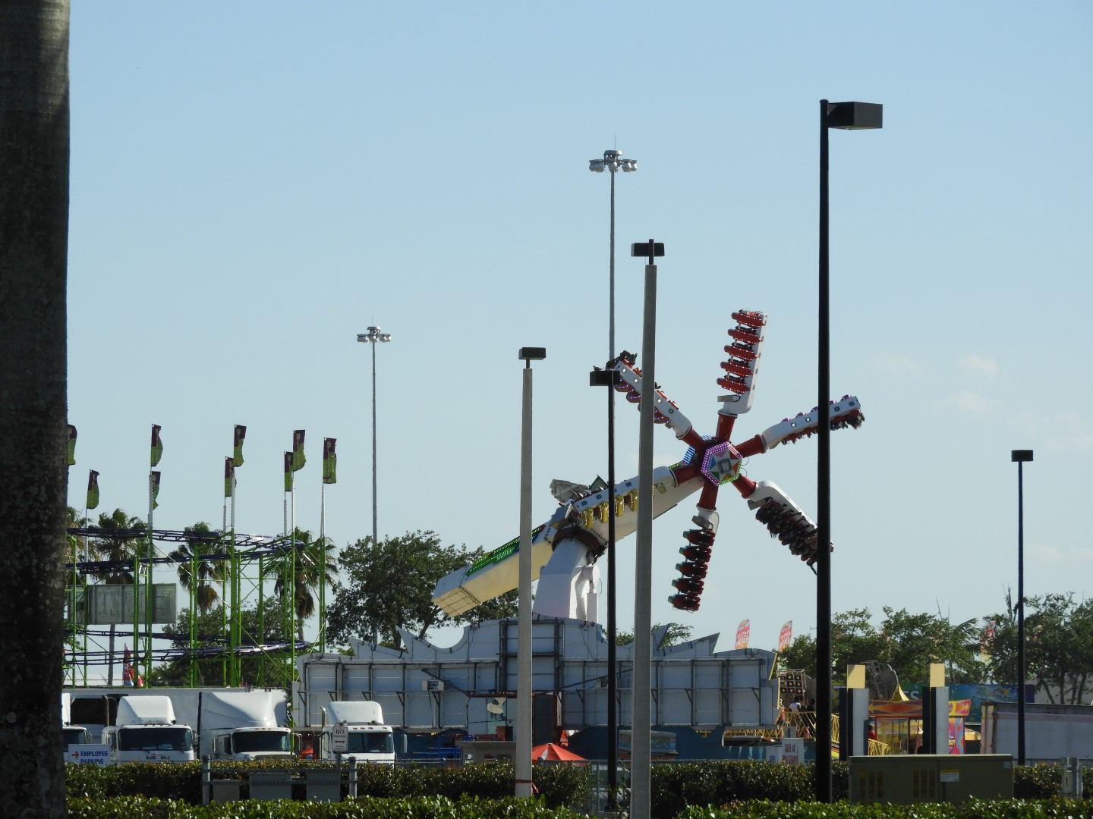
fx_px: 6946
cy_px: 410
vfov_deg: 6.8
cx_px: 546
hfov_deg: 9.0
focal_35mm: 220
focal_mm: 39.4
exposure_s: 1/800
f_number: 5.3
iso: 100
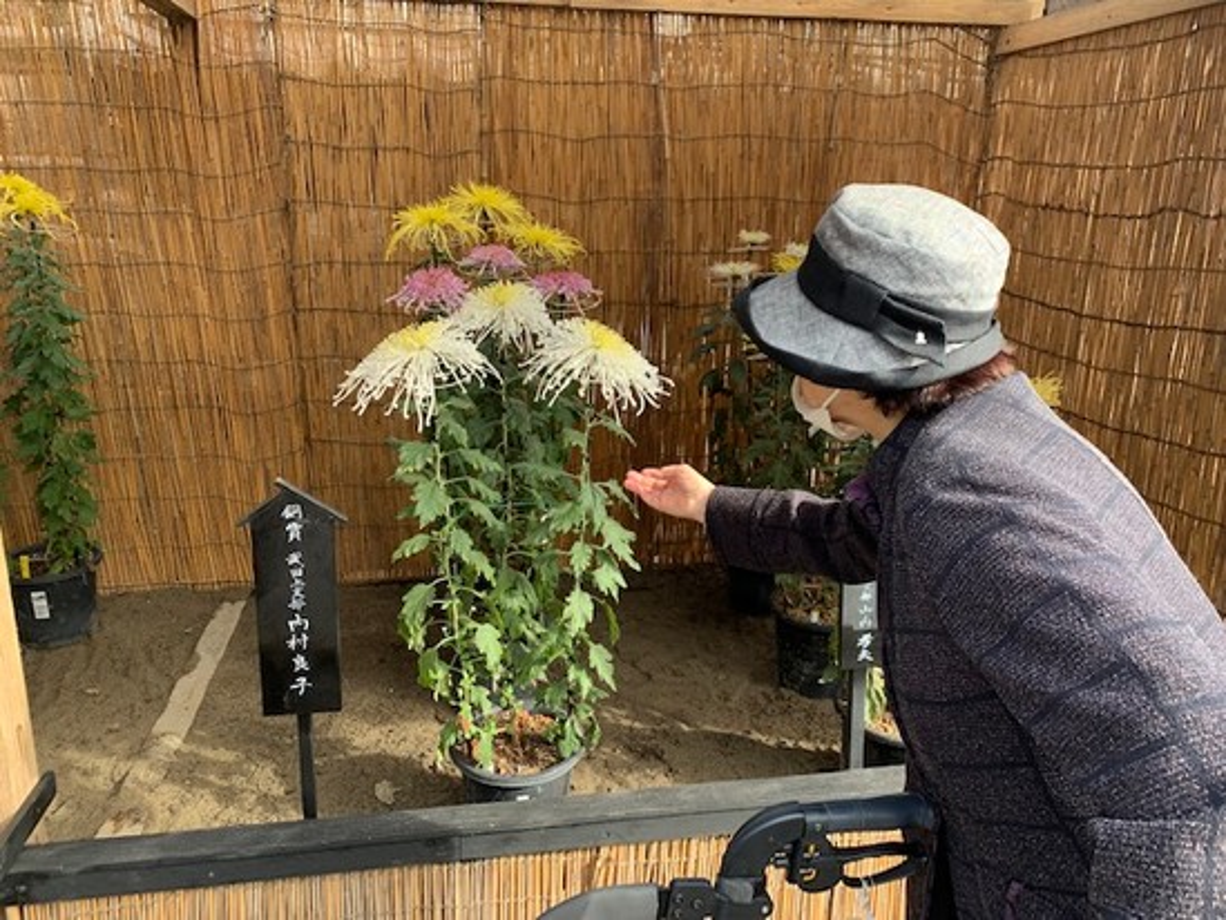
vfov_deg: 53.1
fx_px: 921
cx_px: 613
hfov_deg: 67.3
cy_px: 460
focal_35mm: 26
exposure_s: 1/122
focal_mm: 4.25
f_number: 1.8
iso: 32
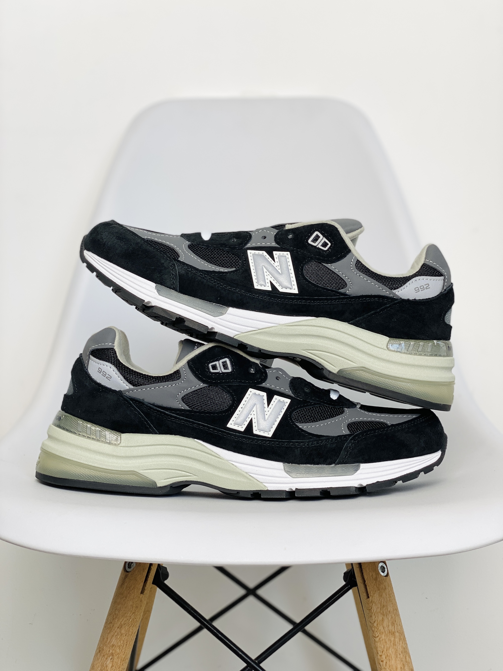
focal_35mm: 52
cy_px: 336
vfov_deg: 36.8
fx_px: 1007
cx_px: 252
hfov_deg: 28.0
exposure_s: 1/100
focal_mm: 6
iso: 25
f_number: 2
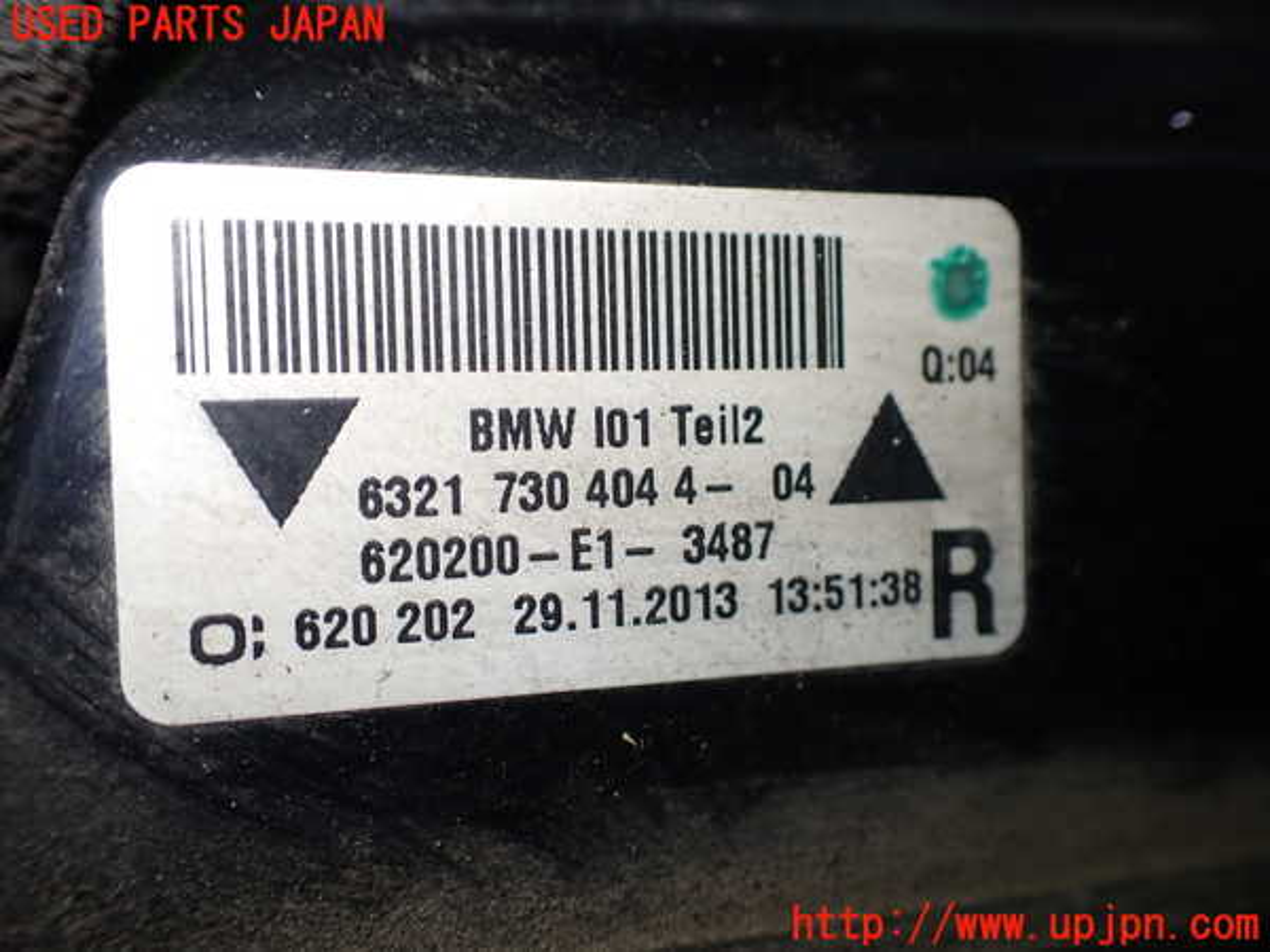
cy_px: 476
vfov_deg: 46.8
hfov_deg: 60.0
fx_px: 1101
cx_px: 635
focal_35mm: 30
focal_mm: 5.4
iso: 160
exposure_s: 1/125
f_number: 2.3
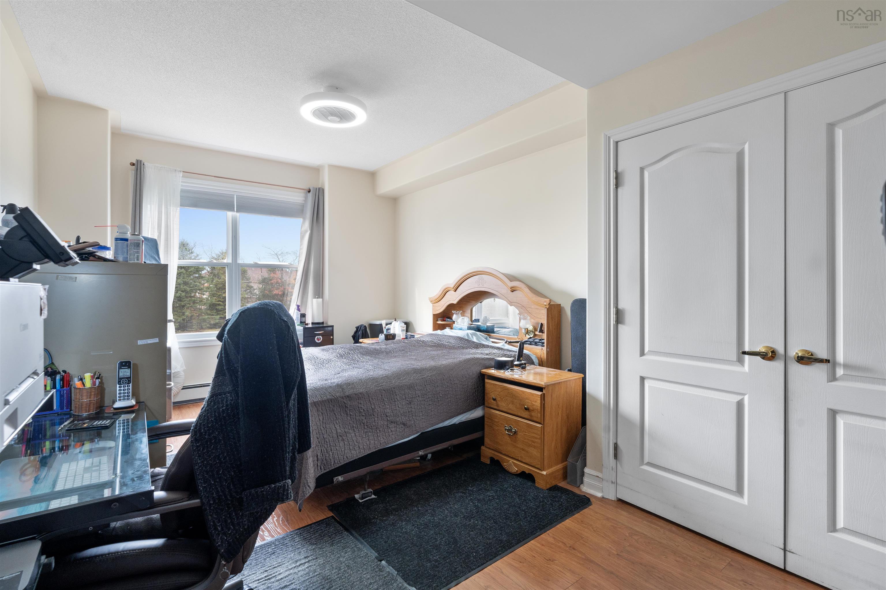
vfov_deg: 73.7
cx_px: 443
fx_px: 394
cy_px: 295
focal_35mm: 16
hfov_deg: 96.7
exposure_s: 1/5
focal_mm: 16
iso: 400
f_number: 8
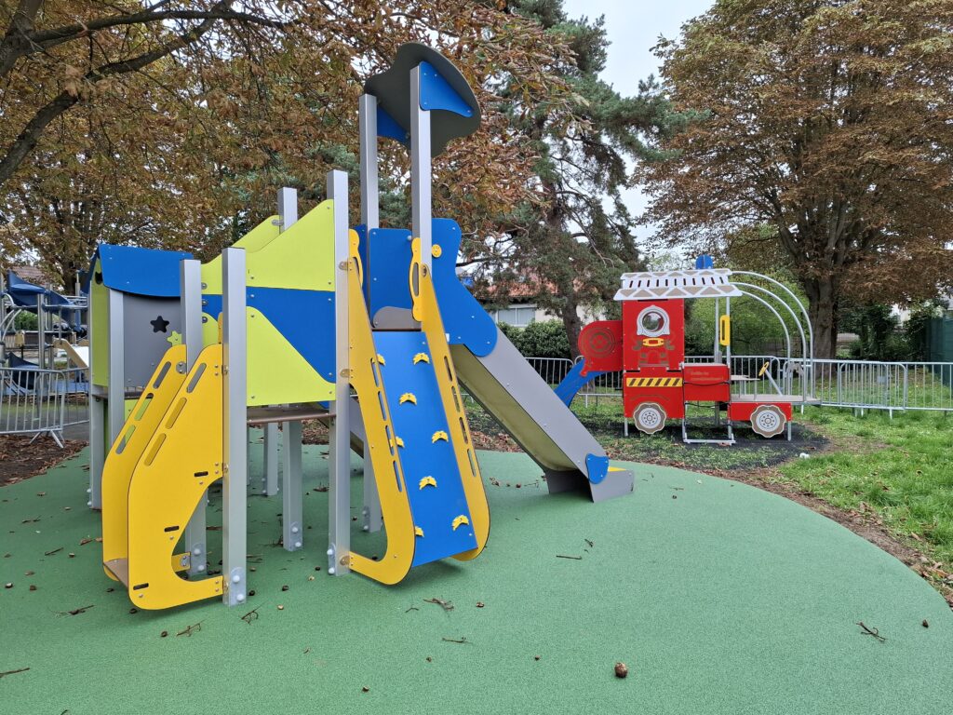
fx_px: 633
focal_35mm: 23
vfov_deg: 58.9
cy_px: 358
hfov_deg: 73.9
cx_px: 476
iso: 50
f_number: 1.8
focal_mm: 5.54
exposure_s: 1/355
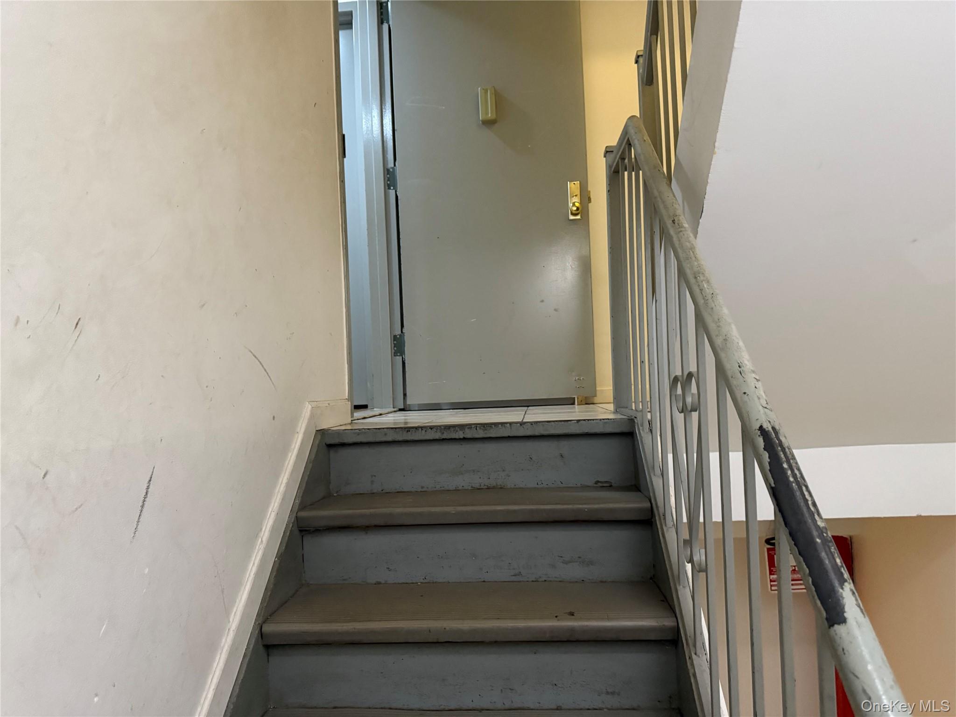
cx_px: 478
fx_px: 663
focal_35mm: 24
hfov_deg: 71.6
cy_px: 358
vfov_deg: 56.8
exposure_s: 1/40
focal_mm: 6.76
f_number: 1.78
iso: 800
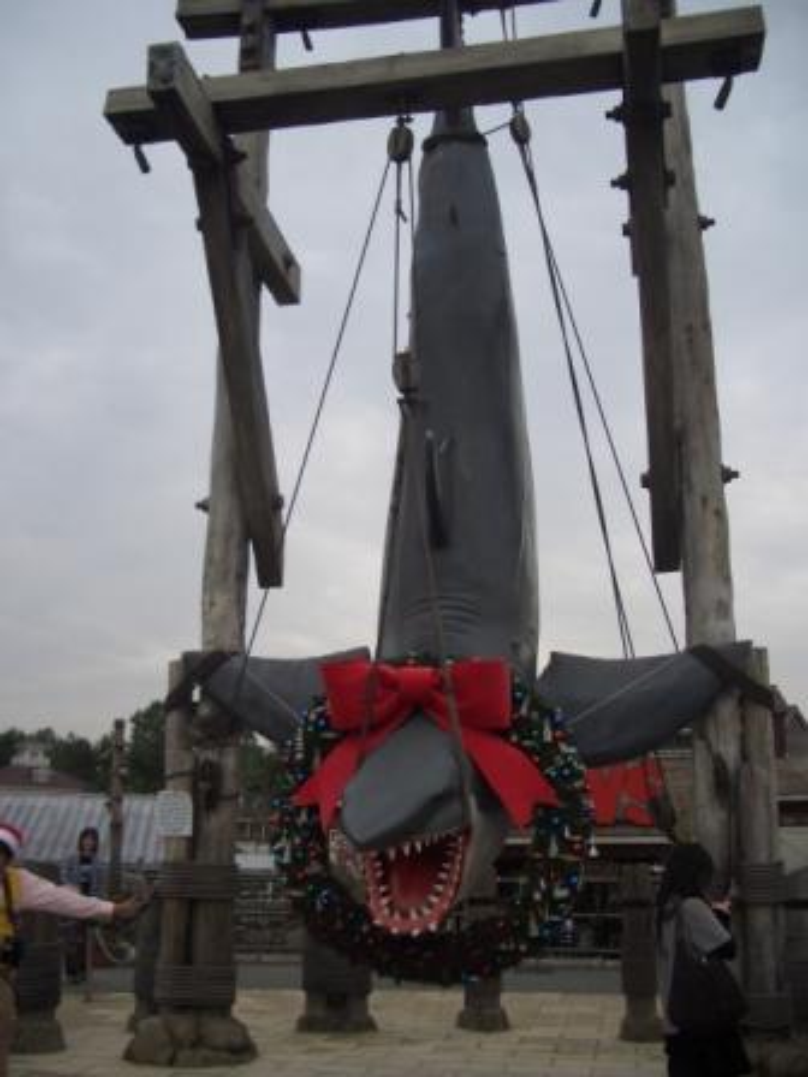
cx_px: 404
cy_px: 538
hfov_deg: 40.7
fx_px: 1089
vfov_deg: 52.6
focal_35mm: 35
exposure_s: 1/320
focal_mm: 5.8
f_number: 2.6
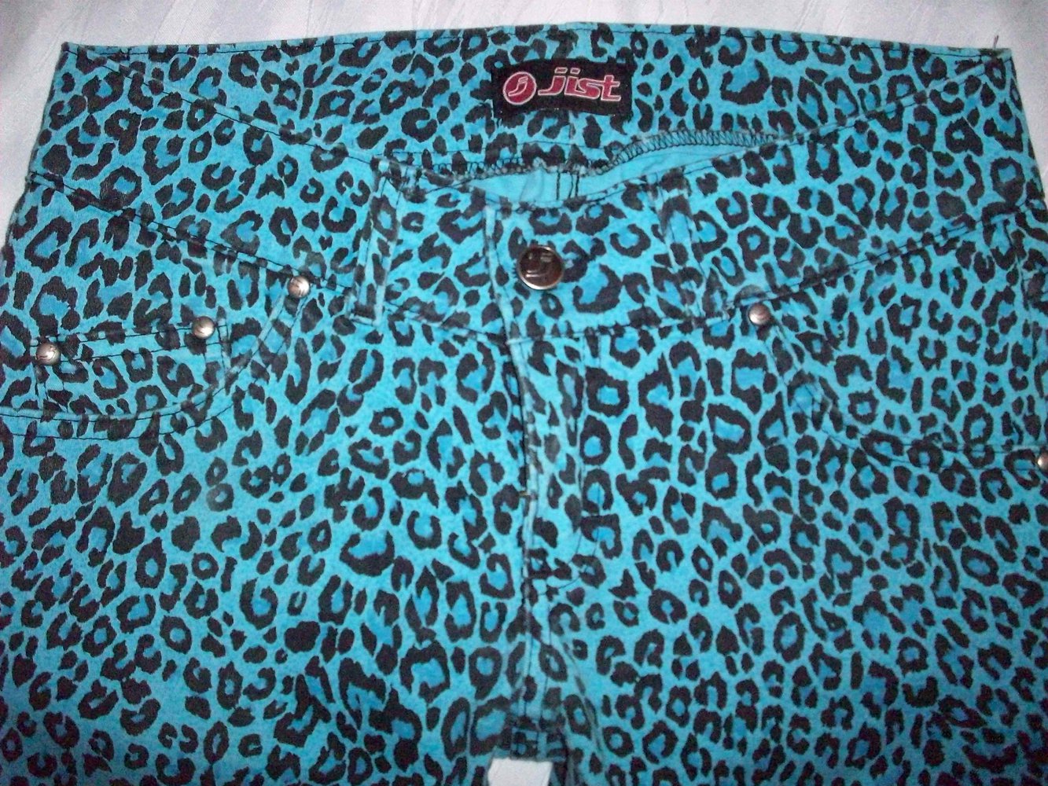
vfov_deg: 38.7
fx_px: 1120
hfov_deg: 50.1
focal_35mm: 37
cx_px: 524
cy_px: 393
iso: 800
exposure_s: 1/128
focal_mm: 6.2
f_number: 2.8
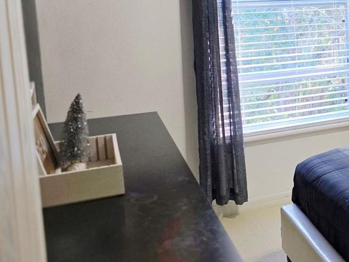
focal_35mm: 59
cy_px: 49
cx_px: 428
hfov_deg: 28.2
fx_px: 595
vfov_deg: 24.4
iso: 250
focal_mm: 6.3
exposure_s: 1/120
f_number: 1.7
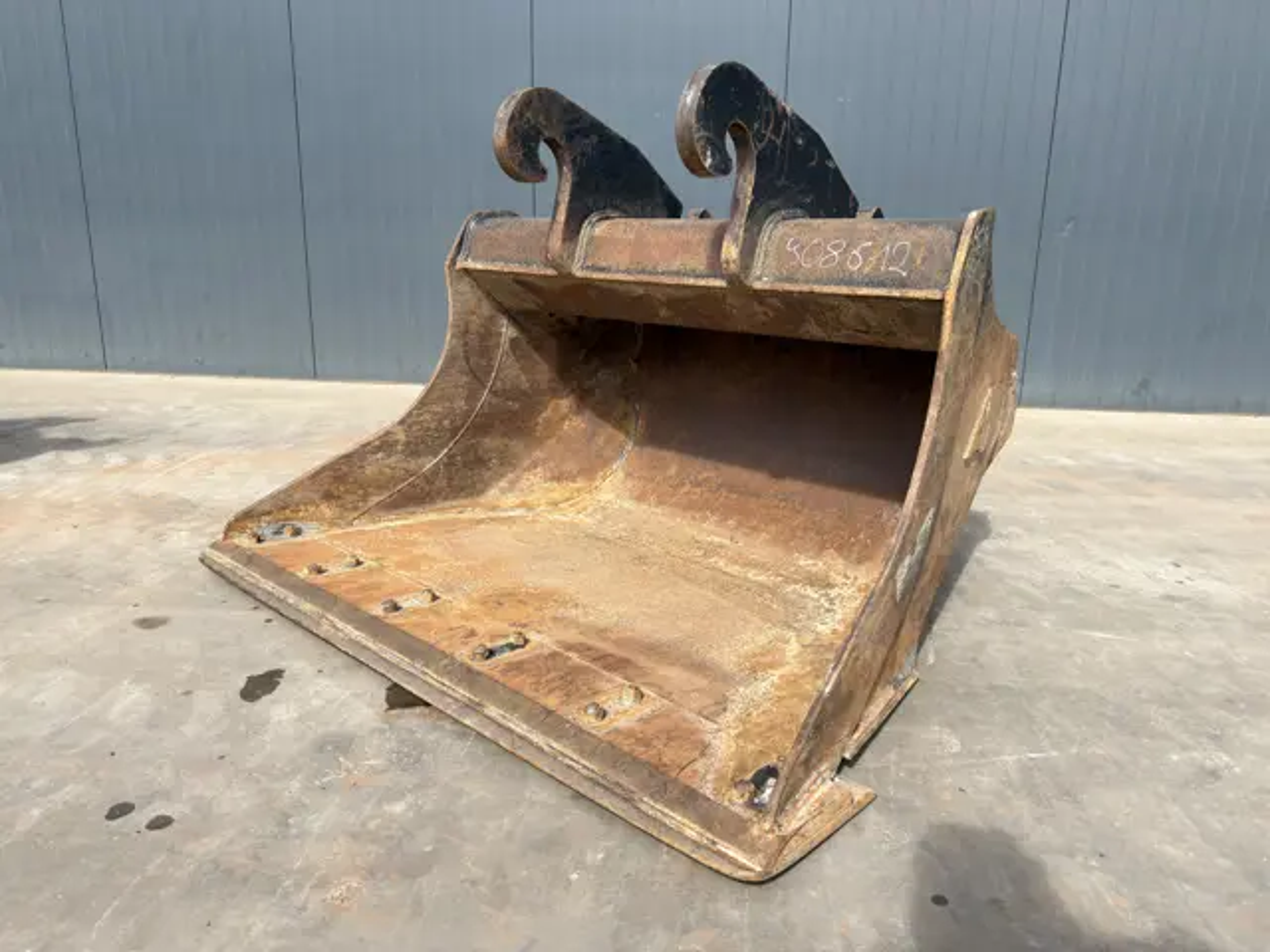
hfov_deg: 71.6
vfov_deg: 56.8
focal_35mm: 24
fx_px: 881
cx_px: 635
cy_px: 476
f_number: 1.78
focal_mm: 6.76
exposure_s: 1/2660
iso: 64
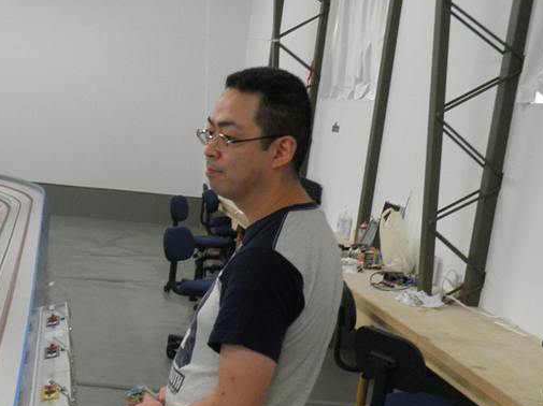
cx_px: 47
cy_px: 333
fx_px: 1082
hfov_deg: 27.1
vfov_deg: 21.0
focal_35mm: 69
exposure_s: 1/25
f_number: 3.5
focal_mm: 6.1
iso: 200
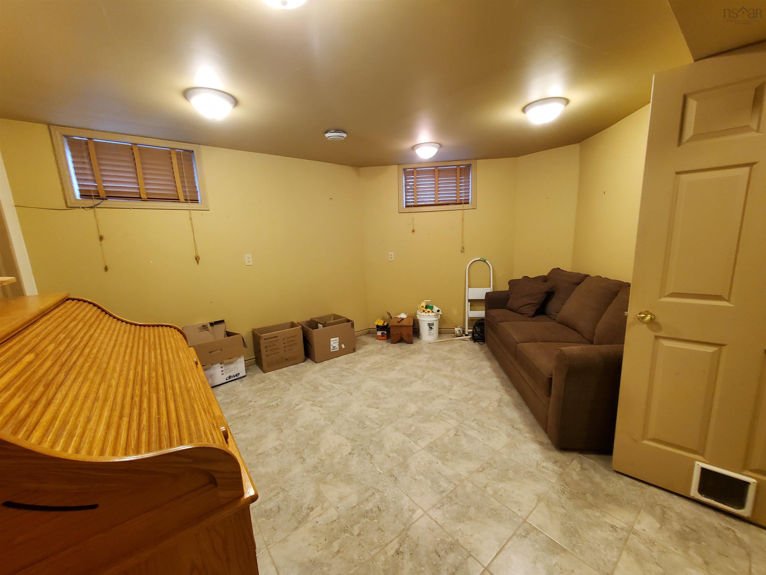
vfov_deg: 89.9
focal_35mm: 13
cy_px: 288
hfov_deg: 106.2
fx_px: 288
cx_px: 383
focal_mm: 1.8
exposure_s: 1/40
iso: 400
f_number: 2.2
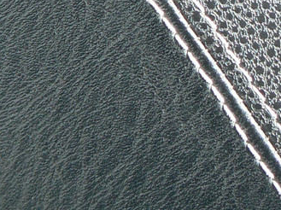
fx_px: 2343
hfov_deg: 6.8
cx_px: -69
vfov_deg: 5.1
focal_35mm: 289
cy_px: -125
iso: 80
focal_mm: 14.9
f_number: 4.5
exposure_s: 1/100
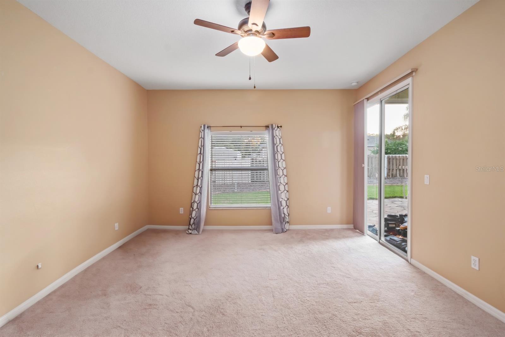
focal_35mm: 15
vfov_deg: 77.3
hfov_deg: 100.4
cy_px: 168
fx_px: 210
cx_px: 252
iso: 250
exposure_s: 1/1.25
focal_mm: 10
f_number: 9
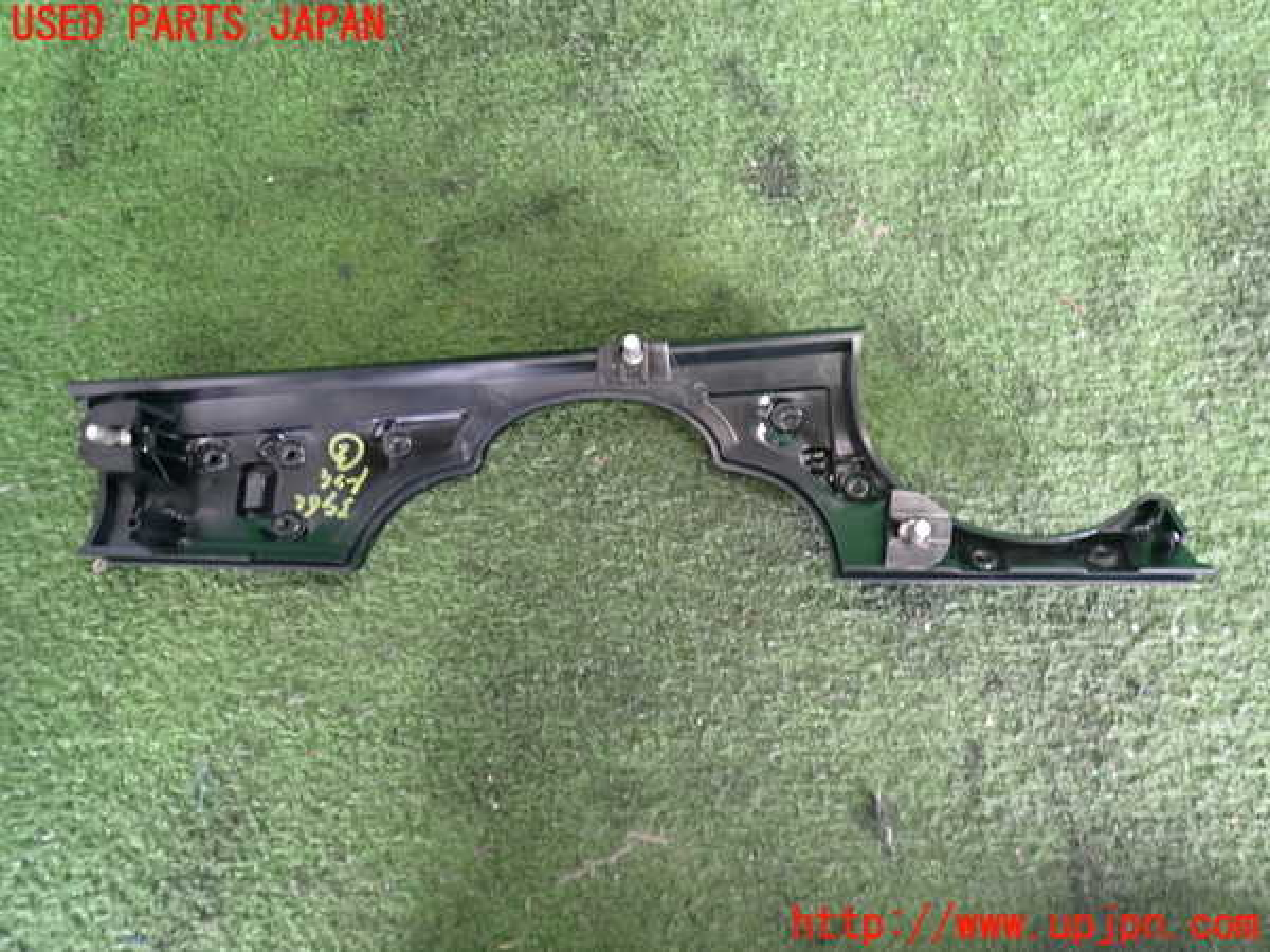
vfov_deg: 54.9
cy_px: 476
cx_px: 635
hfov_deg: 69.4
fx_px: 917
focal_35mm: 25
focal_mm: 4.5
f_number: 2
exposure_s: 1/30
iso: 320
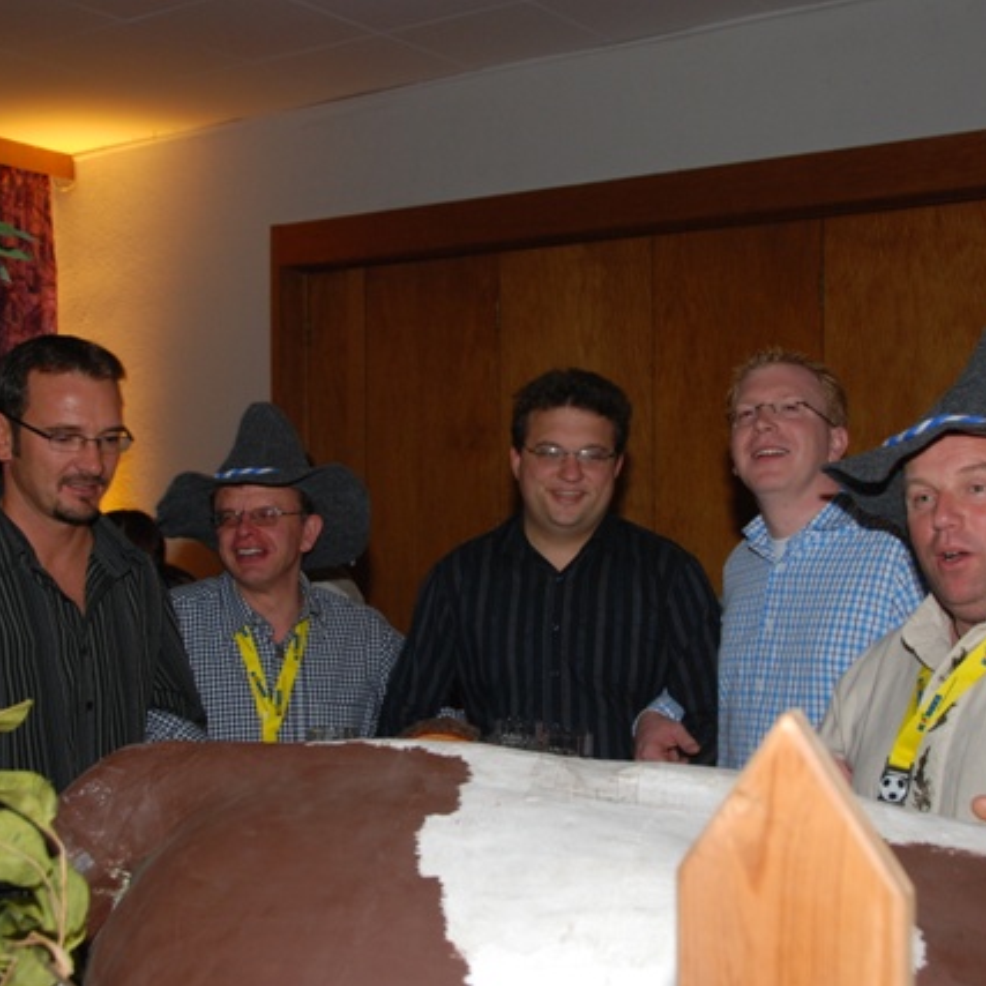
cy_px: 494
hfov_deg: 36.8
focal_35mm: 46
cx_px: 538
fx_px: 1482
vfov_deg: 36.8
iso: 400
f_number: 5.6
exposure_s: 1/60
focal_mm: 24
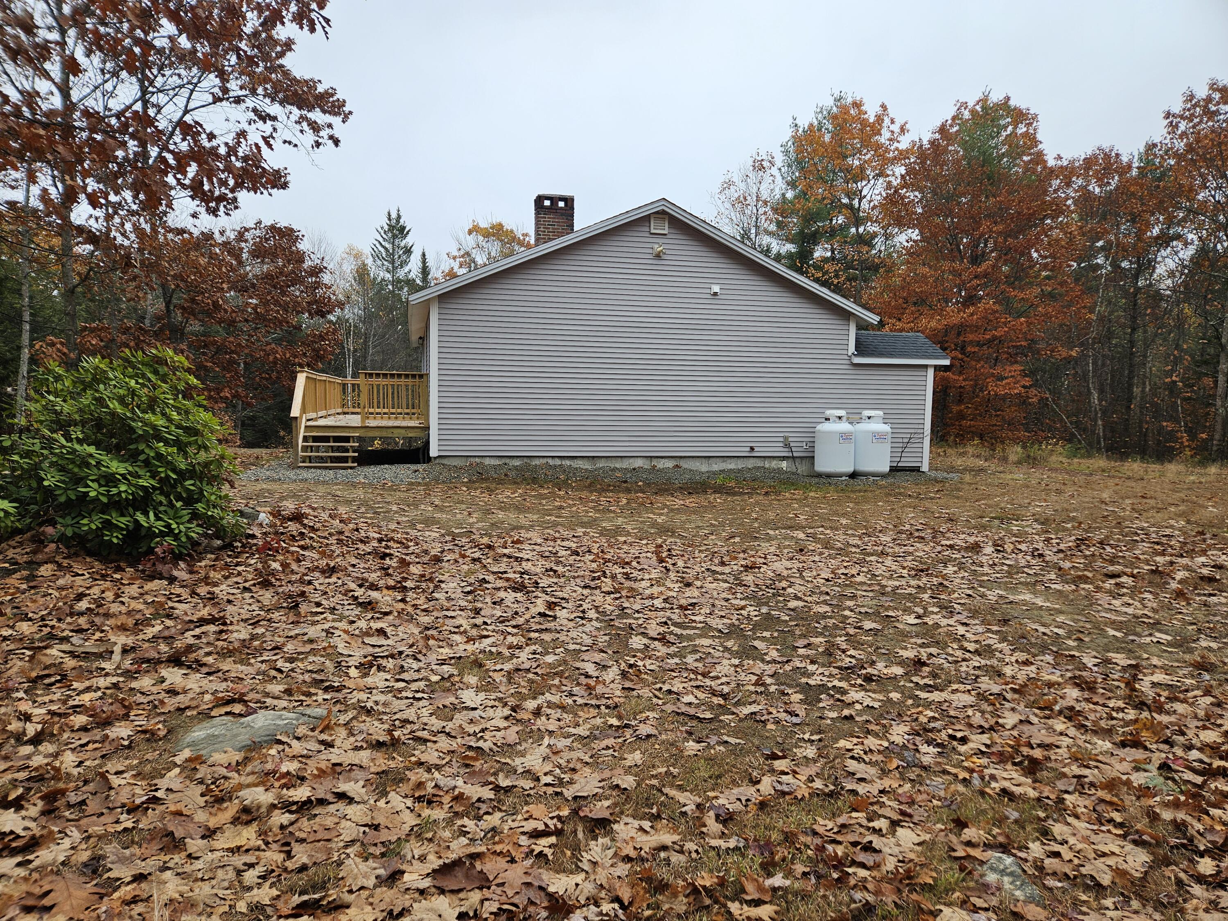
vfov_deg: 58.9
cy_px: 460
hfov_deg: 73.9
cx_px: 614
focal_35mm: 23
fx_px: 816
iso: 25
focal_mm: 5.4
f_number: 1.8
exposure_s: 1/243
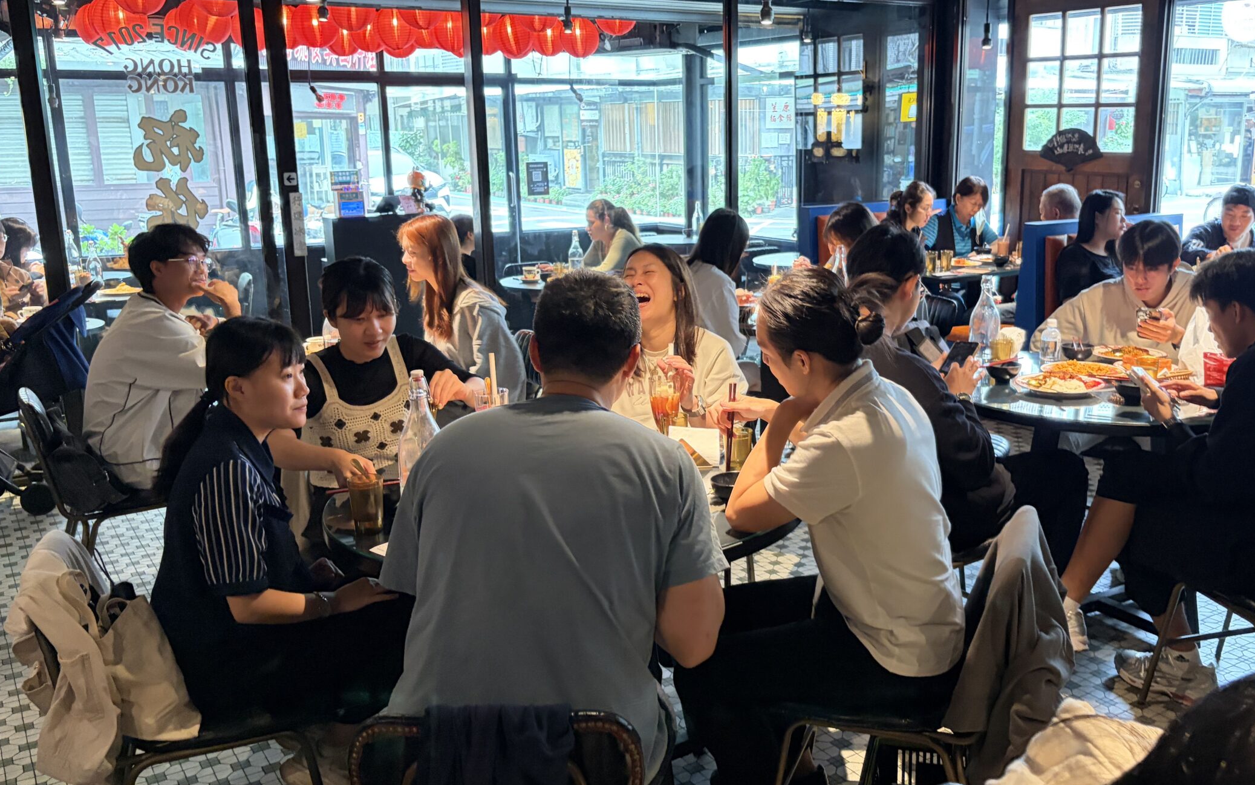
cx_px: 711
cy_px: 407
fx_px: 1163
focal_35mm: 34
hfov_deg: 56.5
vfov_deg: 37.3
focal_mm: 5.96
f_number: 1.6
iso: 400
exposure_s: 1/40
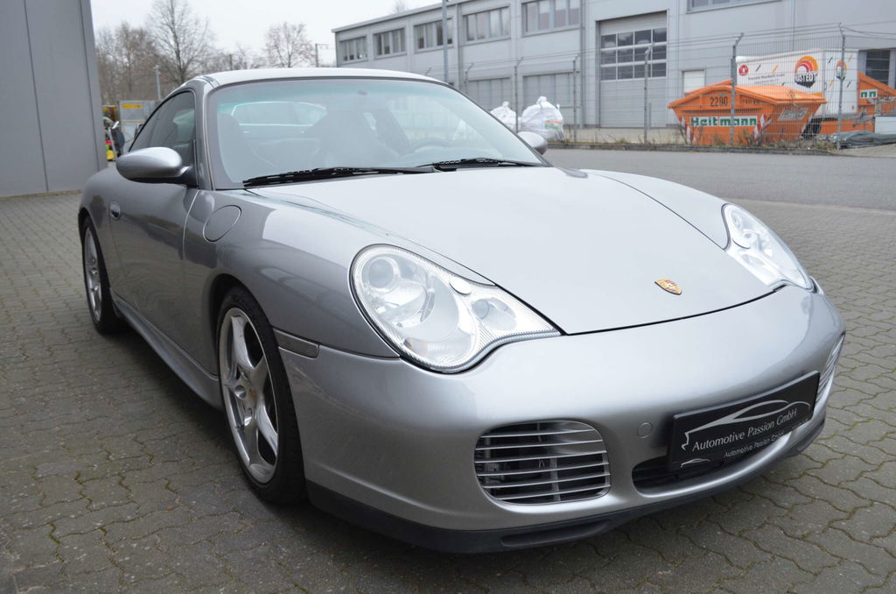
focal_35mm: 33
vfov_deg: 39.8
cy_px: 297
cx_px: 448
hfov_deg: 57.3
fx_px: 820
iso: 800
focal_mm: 22
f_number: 3.8
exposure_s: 1/40
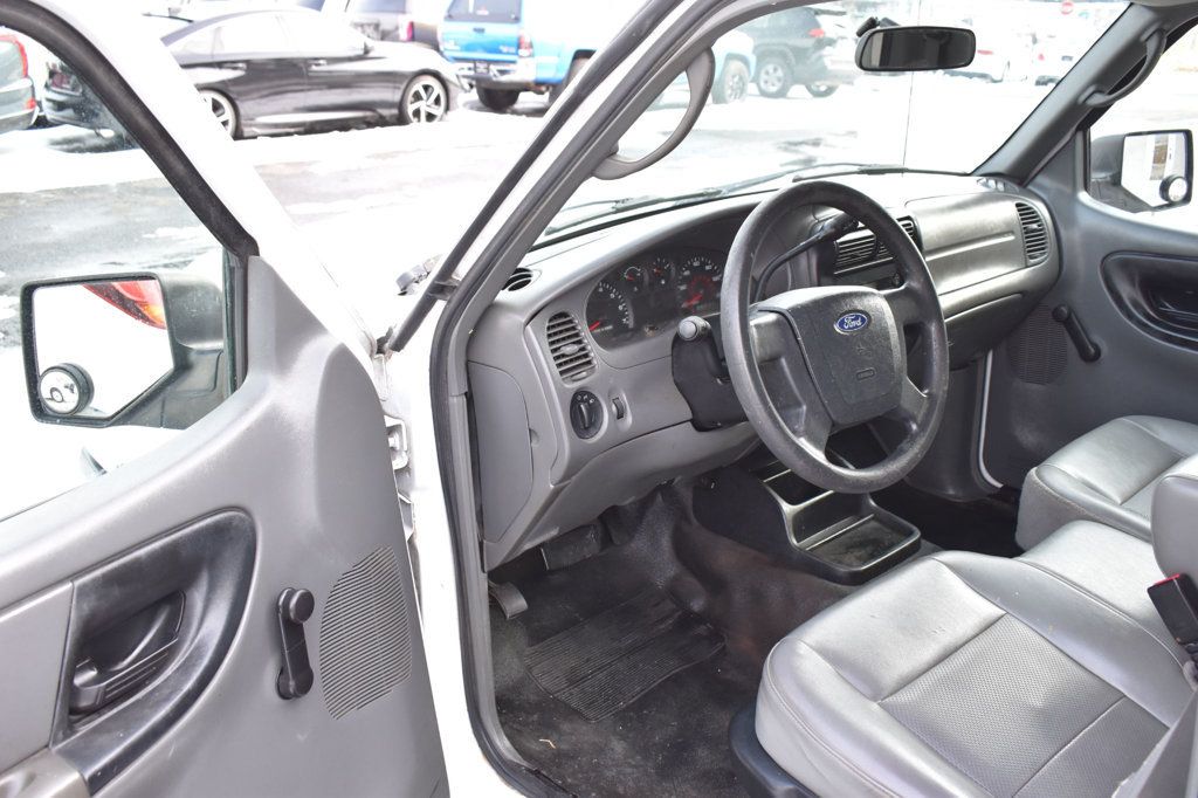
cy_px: 399
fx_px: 1098
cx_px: 599
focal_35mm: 33
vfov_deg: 39.9
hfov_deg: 57.2
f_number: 5.6
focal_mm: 22
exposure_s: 1/125
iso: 560
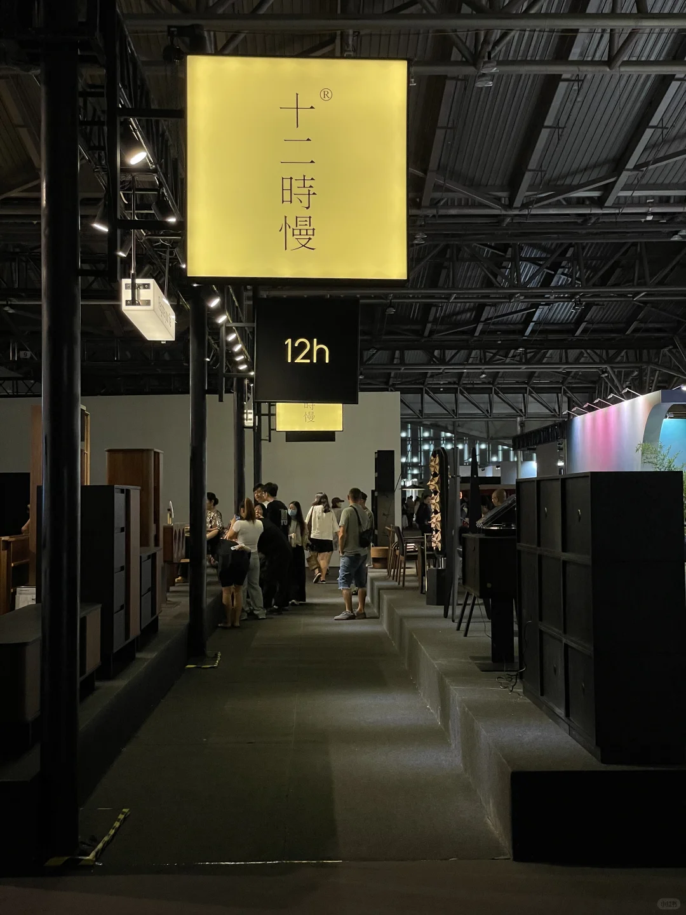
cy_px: 458
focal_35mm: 52
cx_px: 343
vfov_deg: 36.8
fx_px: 1374
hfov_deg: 28.0
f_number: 2
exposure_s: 1/100
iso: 125
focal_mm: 6
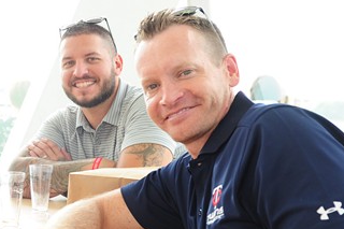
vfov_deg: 18.1
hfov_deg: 26.3
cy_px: 142
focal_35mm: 75
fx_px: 716
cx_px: 45
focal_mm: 24
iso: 320
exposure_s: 1/200
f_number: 3.5
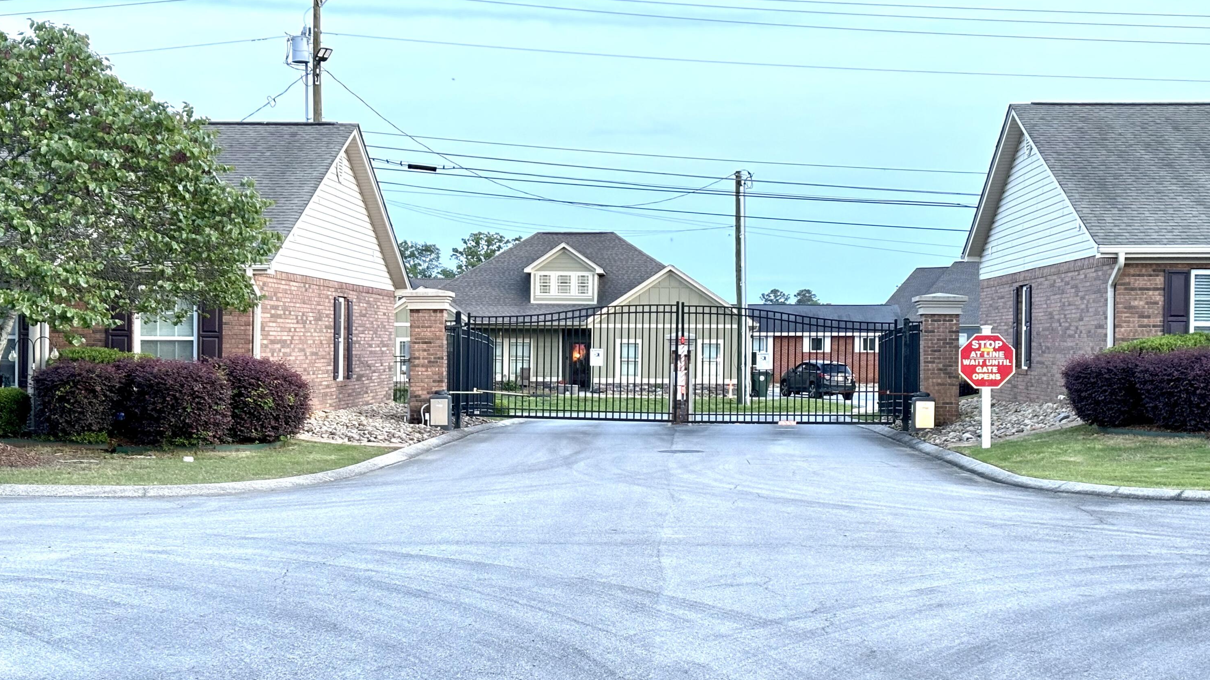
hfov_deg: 36.6
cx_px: 606
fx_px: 1829
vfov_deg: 21.1
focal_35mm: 57
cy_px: 356
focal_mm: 5.96
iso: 160
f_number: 1.6
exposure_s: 1/45
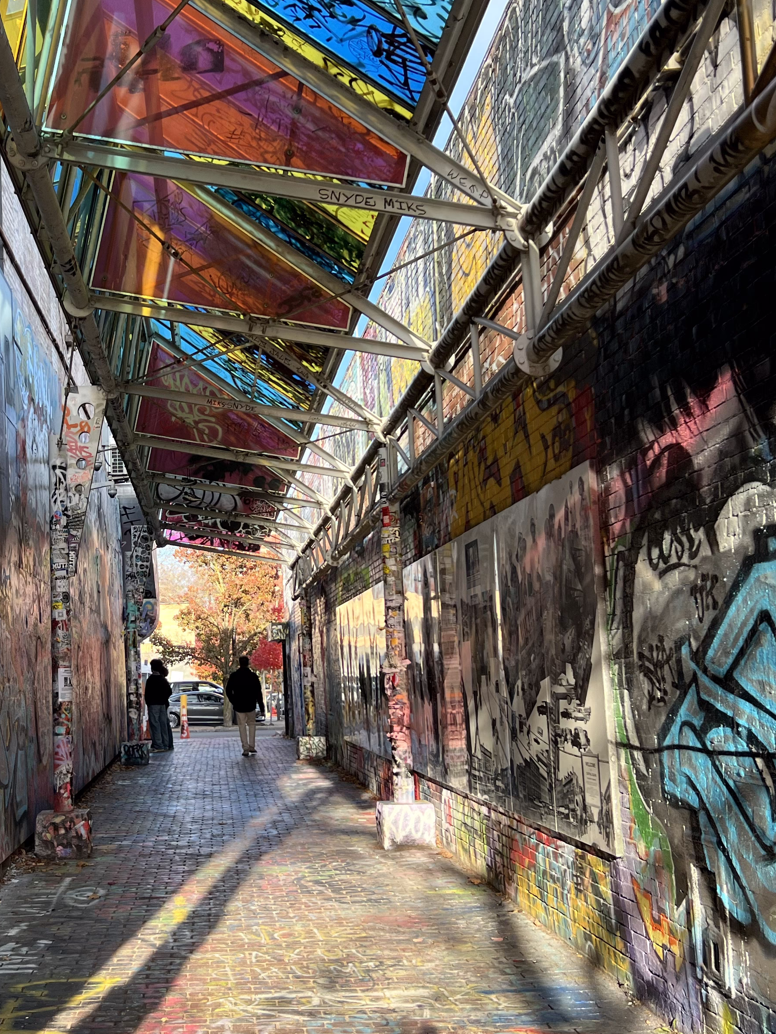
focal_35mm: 44
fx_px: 1315
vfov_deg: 42.9
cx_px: 182
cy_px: 560
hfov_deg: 32.2
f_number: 1.5
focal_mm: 5.7
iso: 50
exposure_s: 1/748
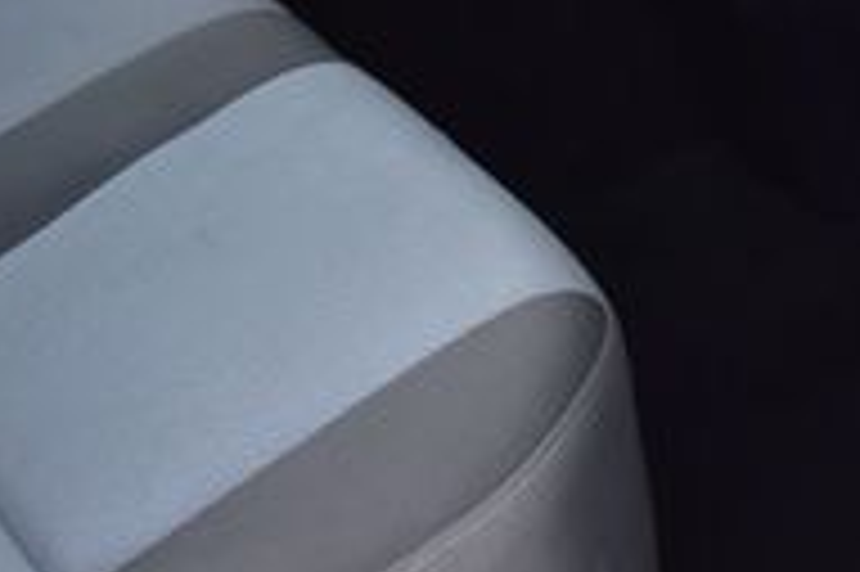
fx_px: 3127
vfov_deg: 10.4
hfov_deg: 15.7
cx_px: 459
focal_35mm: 131
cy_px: 54
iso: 720
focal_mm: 26
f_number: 6.3
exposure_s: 1/15
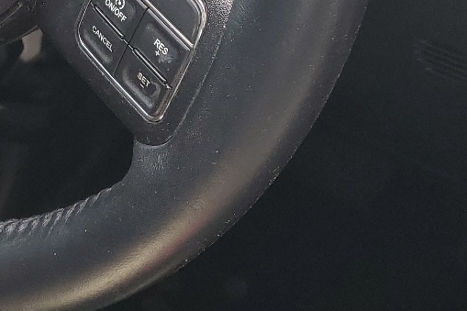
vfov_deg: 14.4
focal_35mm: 85
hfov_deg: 23.8
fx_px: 1102
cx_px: 148
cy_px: -218
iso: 50
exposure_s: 1/222
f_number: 1.5
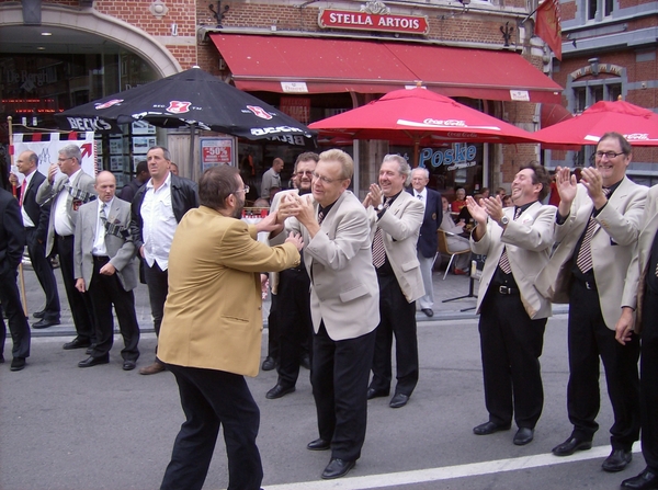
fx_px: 683
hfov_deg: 51.5
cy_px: 245
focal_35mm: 36
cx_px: 329
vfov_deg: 39.5
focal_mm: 6
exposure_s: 1/310
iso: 100
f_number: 2.8
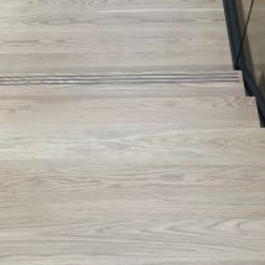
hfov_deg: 24.0
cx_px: 124
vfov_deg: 24.0
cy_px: 118
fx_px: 624
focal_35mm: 72
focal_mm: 4.15
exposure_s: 1/30
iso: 50
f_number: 2.2
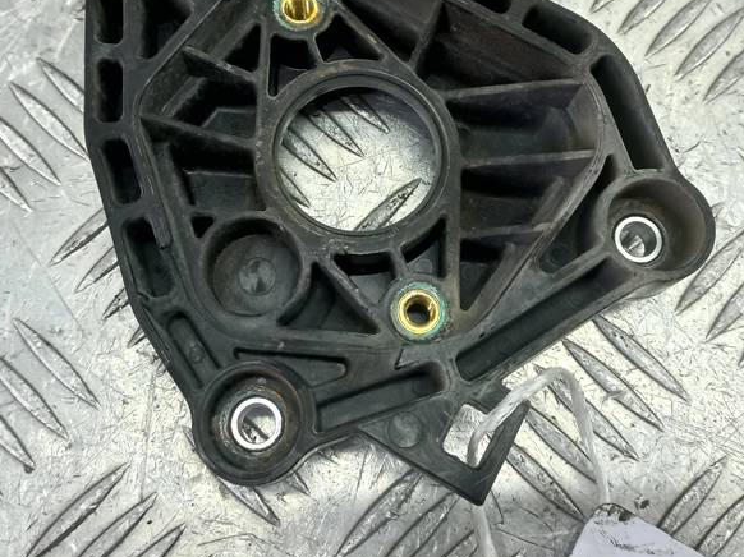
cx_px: 358
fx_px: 945
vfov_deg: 32.5
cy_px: 166
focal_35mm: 44
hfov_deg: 43.0
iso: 80
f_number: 1.8
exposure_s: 1/50
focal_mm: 4.6
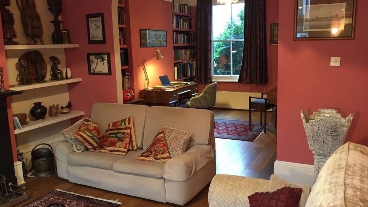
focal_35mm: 32
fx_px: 312
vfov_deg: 36.7
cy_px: 95
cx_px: 186
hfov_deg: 61.0
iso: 250
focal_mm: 4.15
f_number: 2.2
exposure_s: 1/25
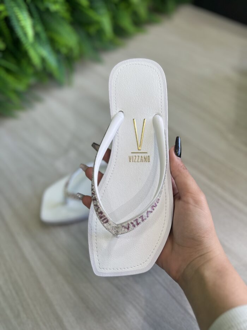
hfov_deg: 53.1
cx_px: 124
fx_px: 247
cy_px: 165
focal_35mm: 26
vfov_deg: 67.3
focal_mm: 5.7
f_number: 1.5
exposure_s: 1/120
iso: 50
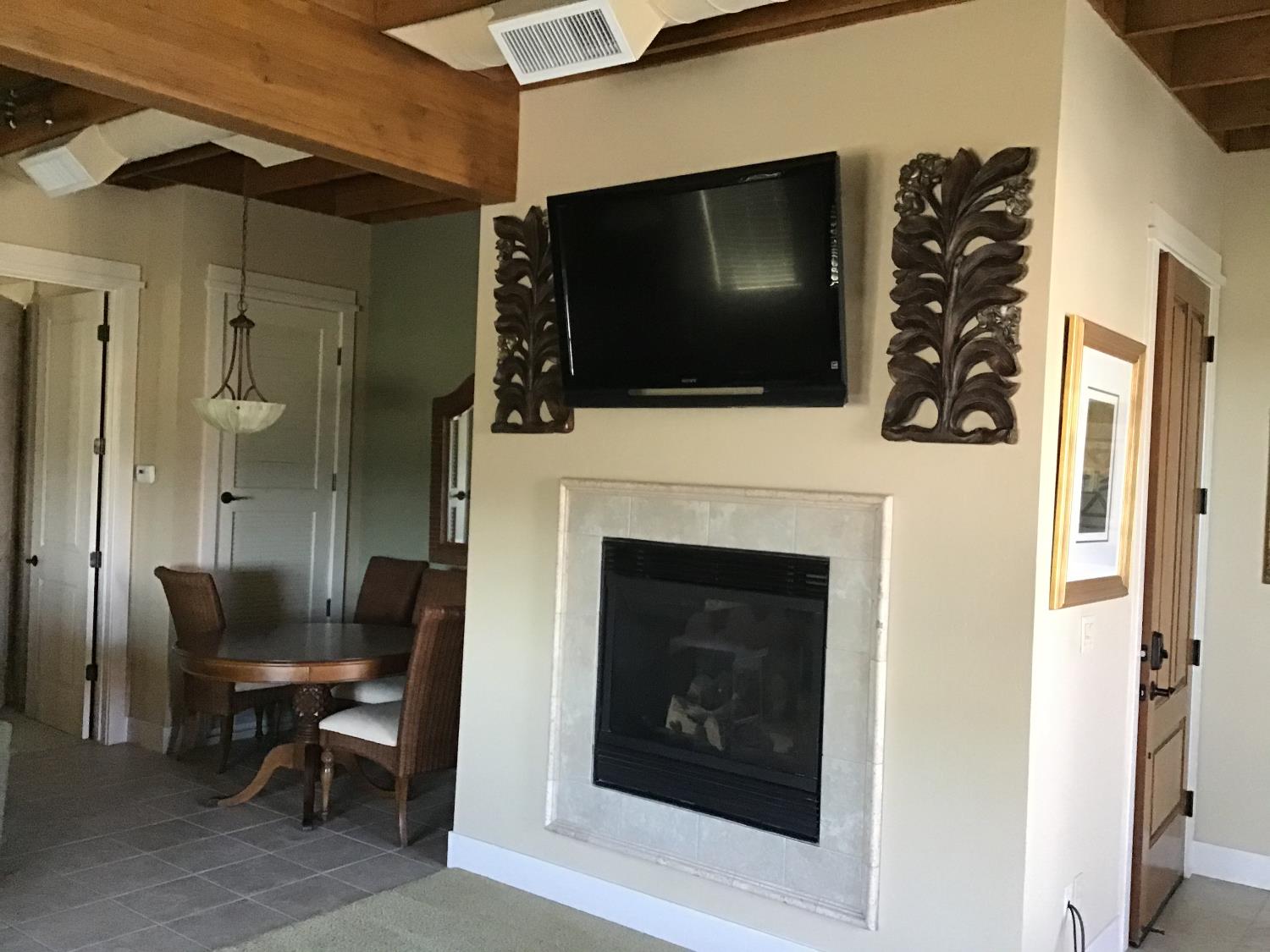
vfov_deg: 45.4
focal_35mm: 31
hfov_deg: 58.4
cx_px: 635
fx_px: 1137
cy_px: 476
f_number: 2.4
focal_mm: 3.3
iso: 200
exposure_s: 1/30
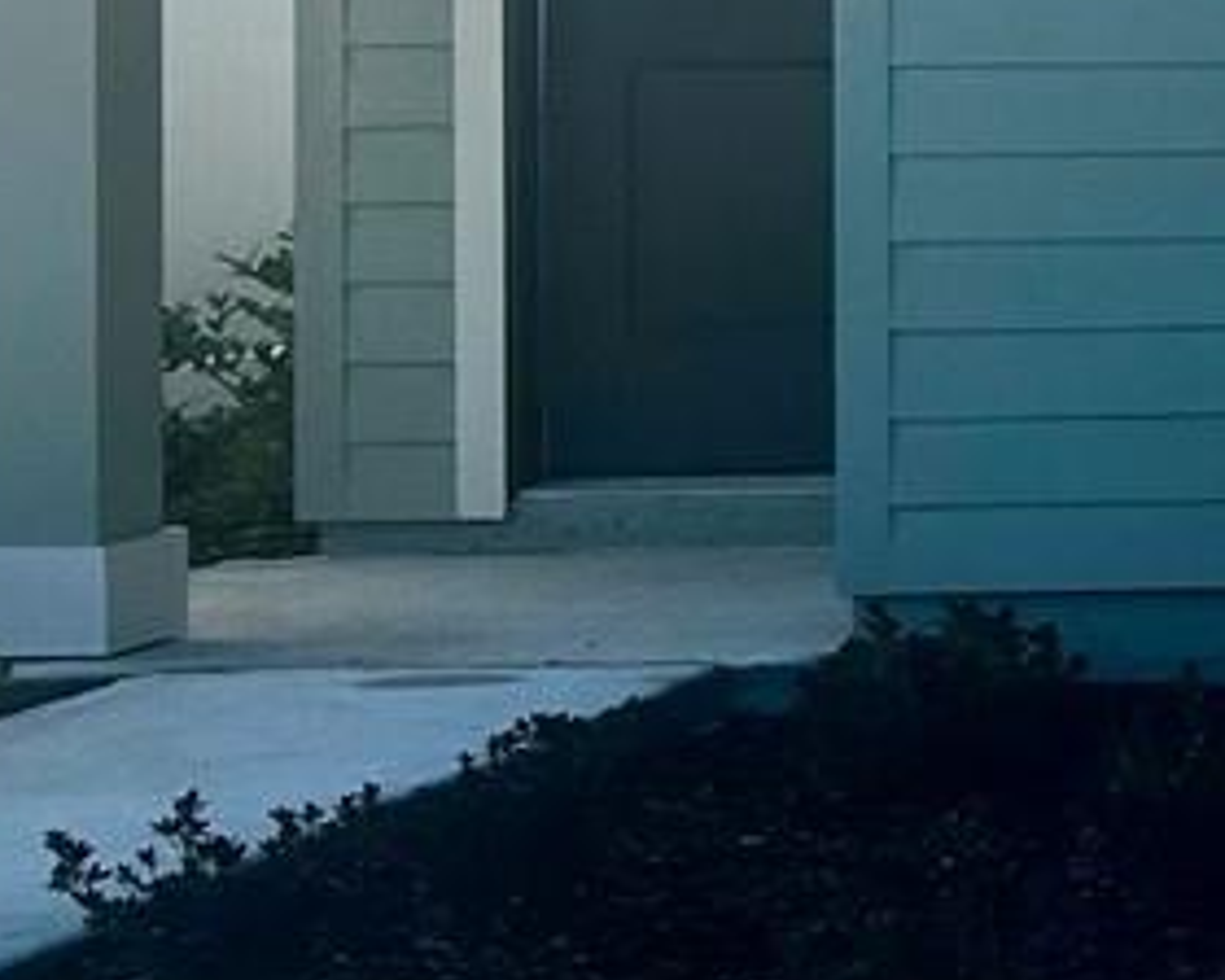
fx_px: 5257
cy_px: -83
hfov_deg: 10.6
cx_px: 3303
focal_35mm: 145
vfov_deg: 10.5
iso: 50
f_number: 1.5
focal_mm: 5.7
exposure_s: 1/3257
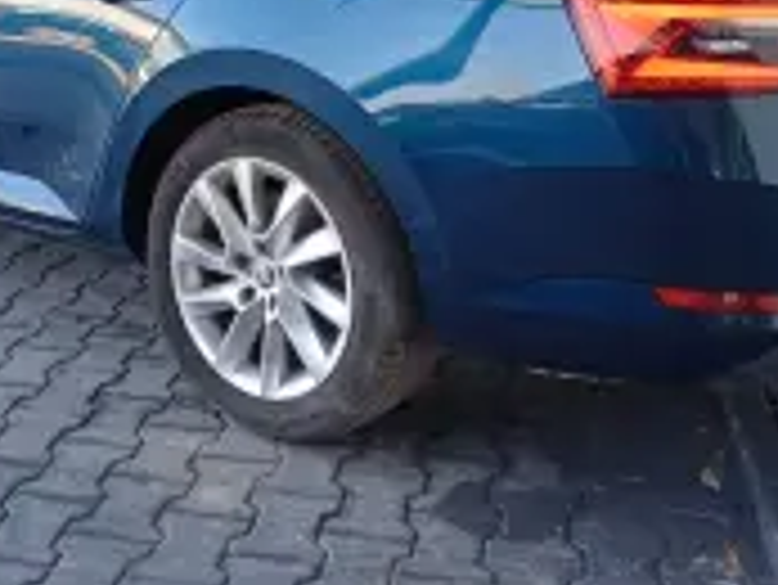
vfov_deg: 26.9
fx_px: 1170
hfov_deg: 36.8
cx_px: 346
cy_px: 32
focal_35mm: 52
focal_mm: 4.65
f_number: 1.8
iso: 64
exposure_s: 1/100
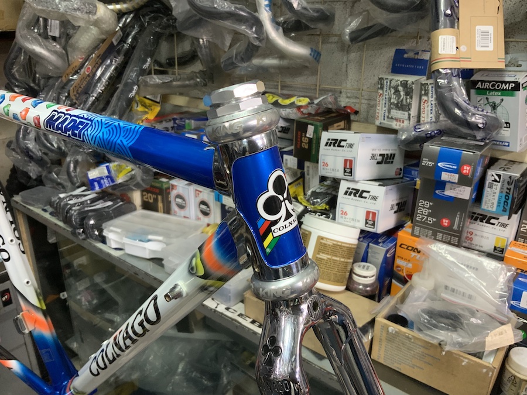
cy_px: 198
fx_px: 442
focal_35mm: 29
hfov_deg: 61.7
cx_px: 264
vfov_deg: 48.2
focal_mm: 3
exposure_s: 1/50
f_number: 1.8
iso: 200
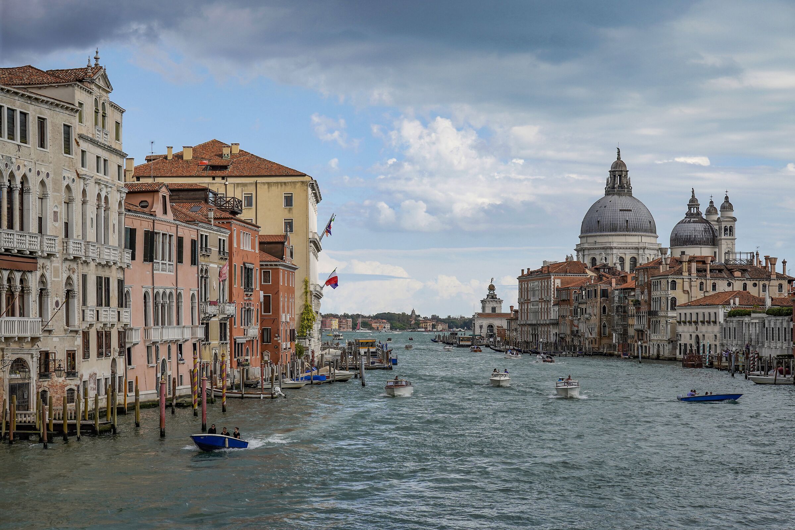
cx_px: 398
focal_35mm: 59
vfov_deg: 23.0
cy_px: 265
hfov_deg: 33.9
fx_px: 1305
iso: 100
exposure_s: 1/200
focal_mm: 39.4
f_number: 8
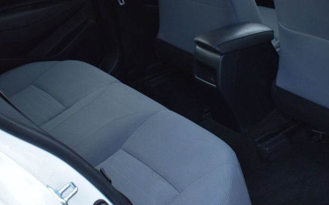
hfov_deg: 32.1
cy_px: 104
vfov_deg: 20.7
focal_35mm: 63
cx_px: 237
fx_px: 563
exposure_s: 1/10
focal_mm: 25
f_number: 4
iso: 1600
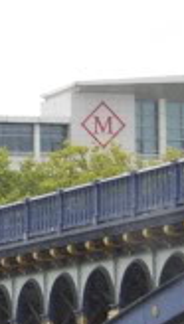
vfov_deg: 7.0
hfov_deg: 3.9
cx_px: -357
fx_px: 2629
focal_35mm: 305
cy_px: 276
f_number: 5
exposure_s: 1/500
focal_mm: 40
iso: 400
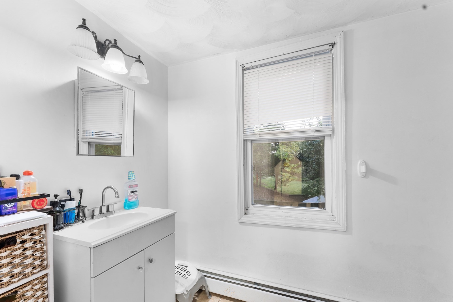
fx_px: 189
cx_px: 224
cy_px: 160
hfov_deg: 100.4
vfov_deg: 77.2
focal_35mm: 15
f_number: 9
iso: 200
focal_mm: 14
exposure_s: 1
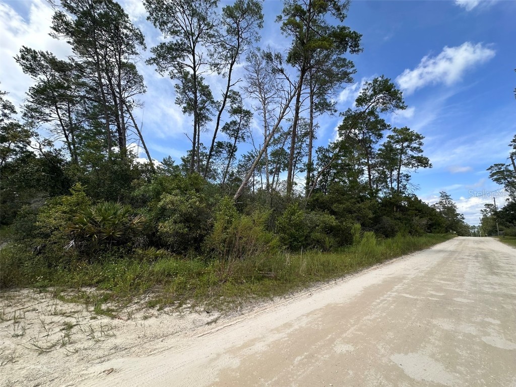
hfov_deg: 102.1
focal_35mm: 14
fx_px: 209
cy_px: 194
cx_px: 258
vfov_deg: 85.7
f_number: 2.2
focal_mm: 2.22
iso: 40
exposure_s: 1/910
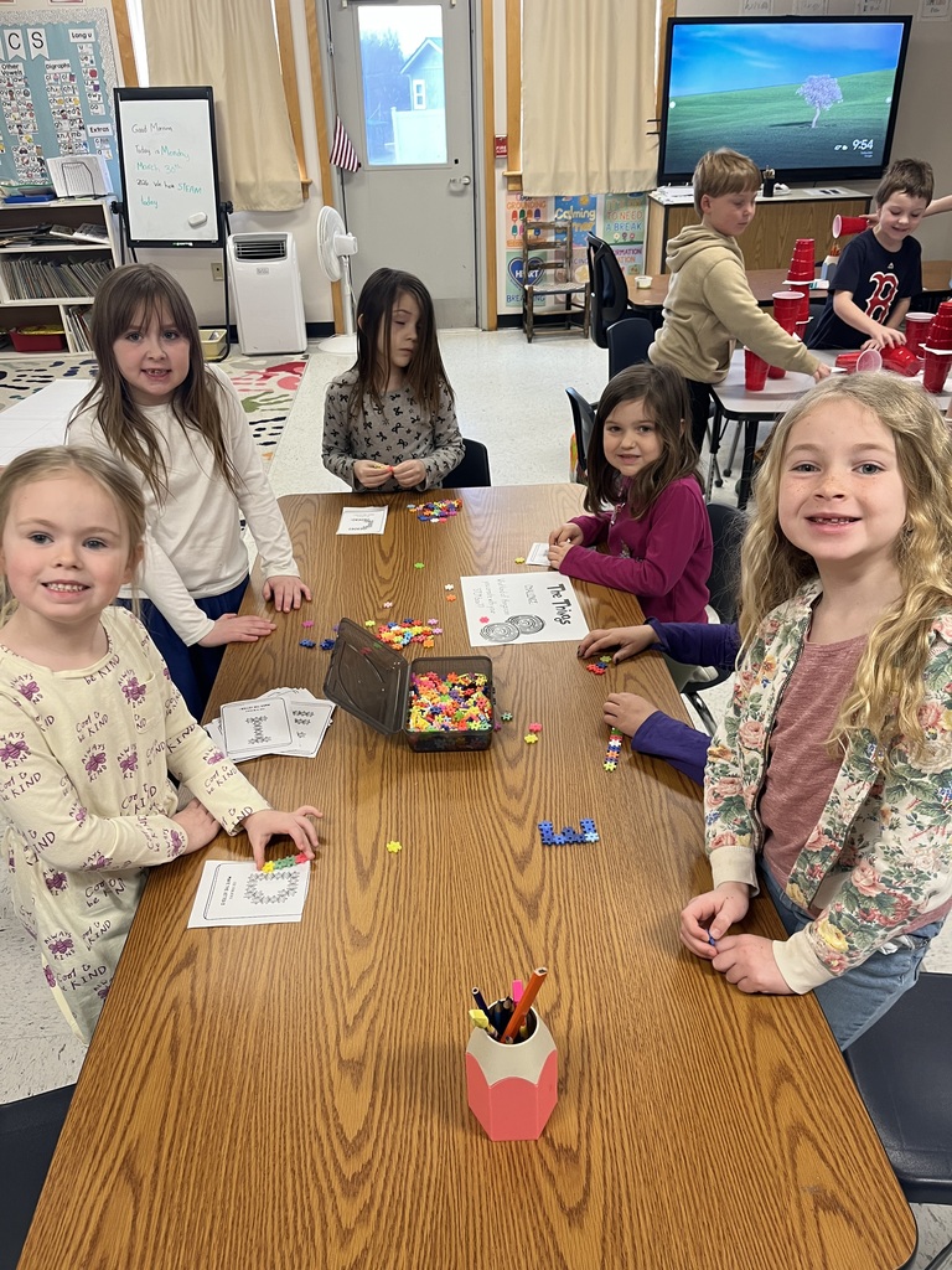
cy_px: 635
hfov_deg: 53.1
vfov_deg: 67.3
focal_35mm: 26
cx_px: 476
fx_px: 953
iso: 125
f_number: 1.6
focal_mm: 5.1
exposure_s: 1/60
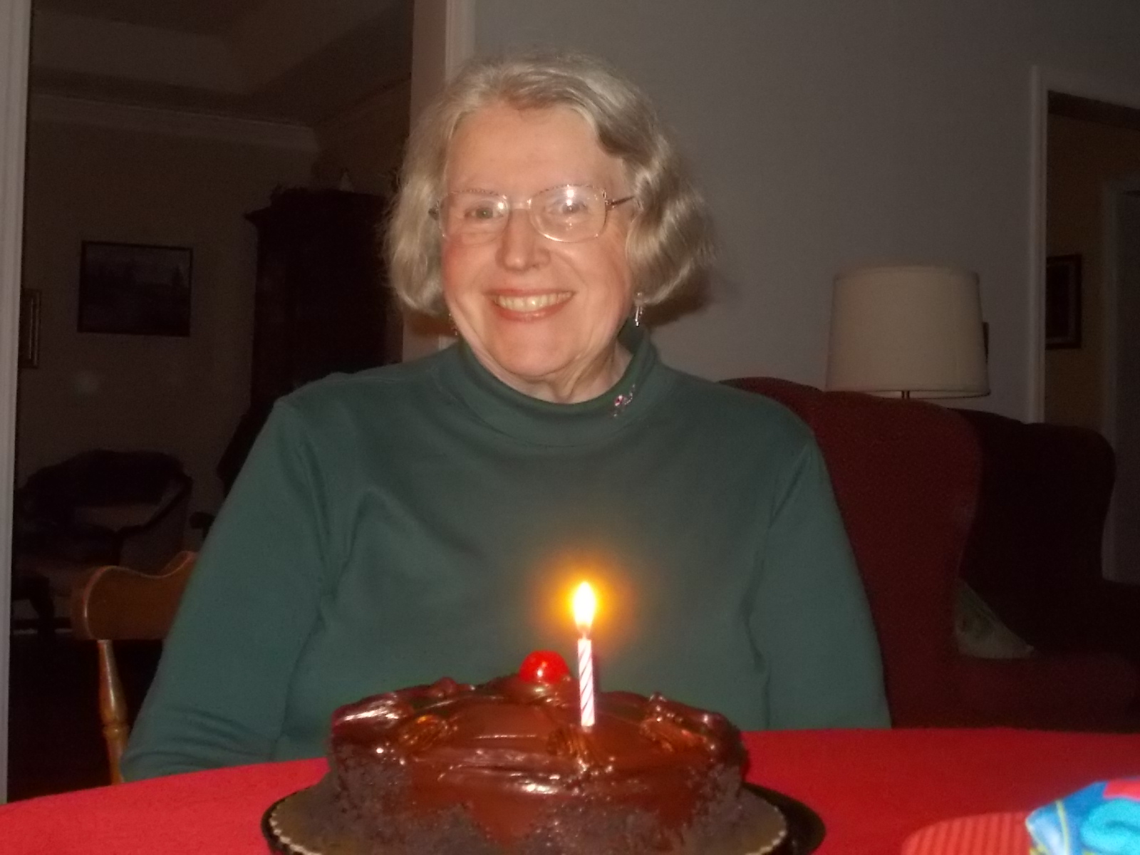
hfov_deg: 42.1
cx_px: 570
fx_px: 1482
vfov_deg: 32.2
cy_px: 428
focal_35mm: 45
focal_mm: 6.4
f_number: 4.2
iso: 800
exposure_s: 1/30
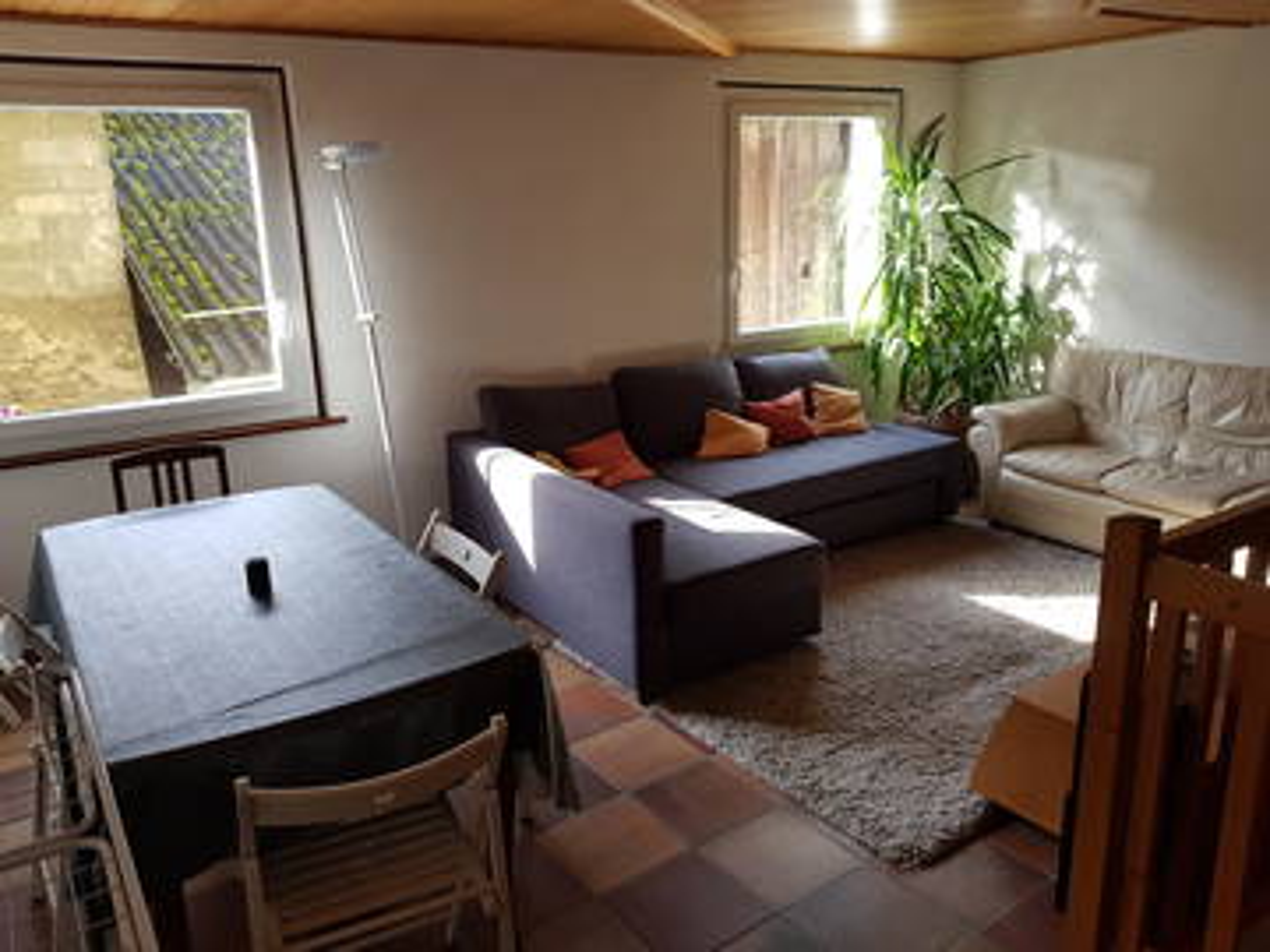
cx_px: 635
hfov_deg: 67.3
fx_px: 954
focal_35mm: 26
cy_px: 476
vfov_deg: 53.1
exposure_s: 1/120
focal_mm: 4.2
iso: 80
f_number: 1.7
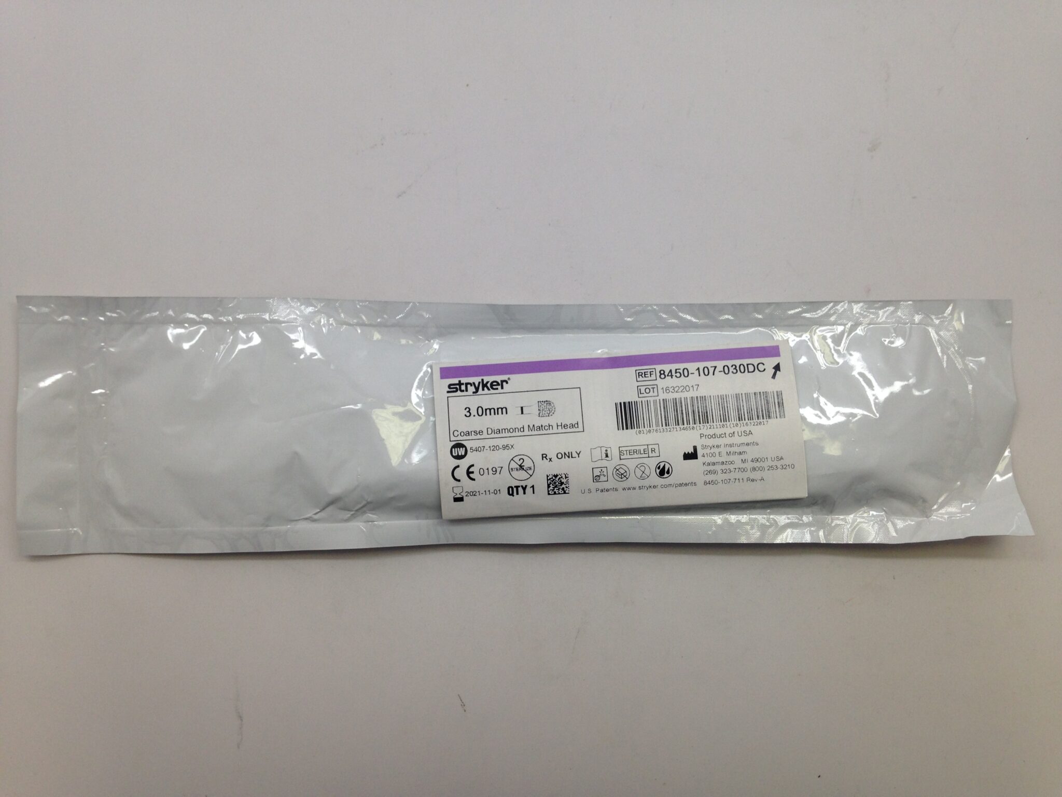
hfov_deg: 55.4
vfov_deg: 42.9
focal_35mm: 33
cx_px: 531
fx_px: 1012
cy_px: 398
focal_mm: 4.12
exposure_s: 1/60
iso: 50
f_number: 2.4
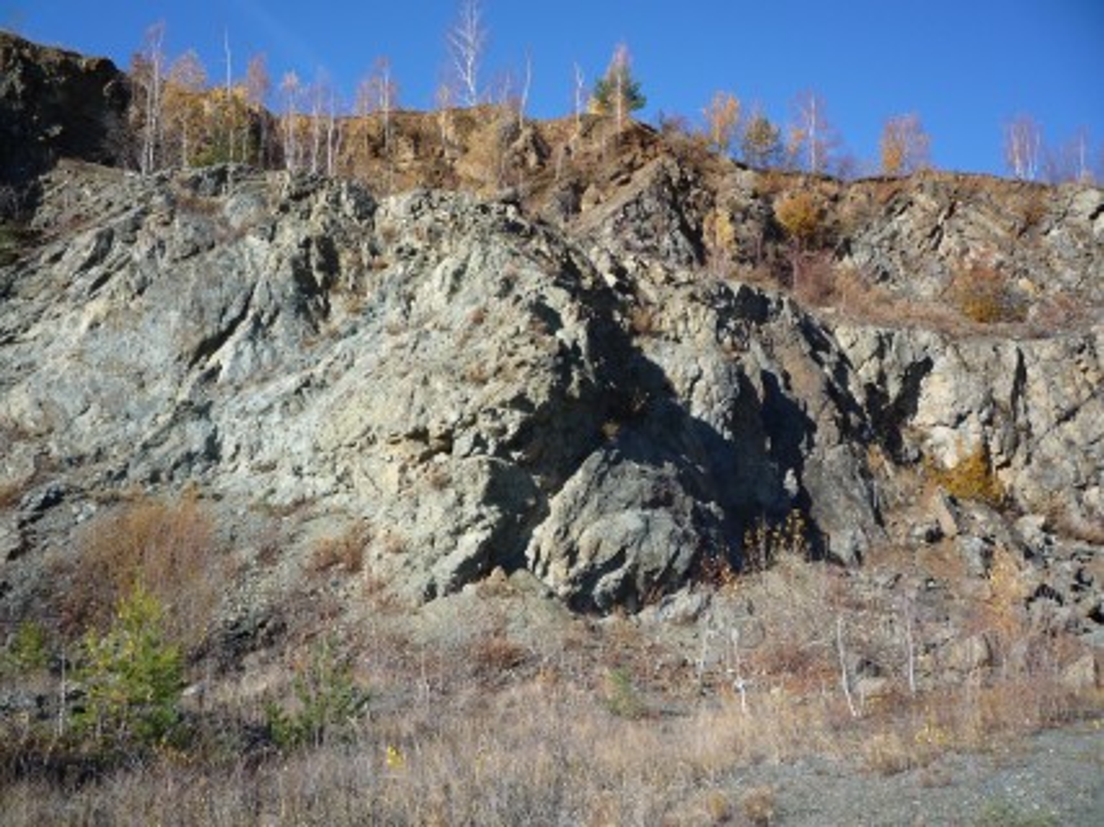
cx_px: 552
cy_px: 414
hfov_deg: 60.0
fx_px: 957
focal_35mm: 30
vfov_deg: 46.8
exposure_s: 1/400
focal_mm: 5.2
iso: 100
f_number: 4.5
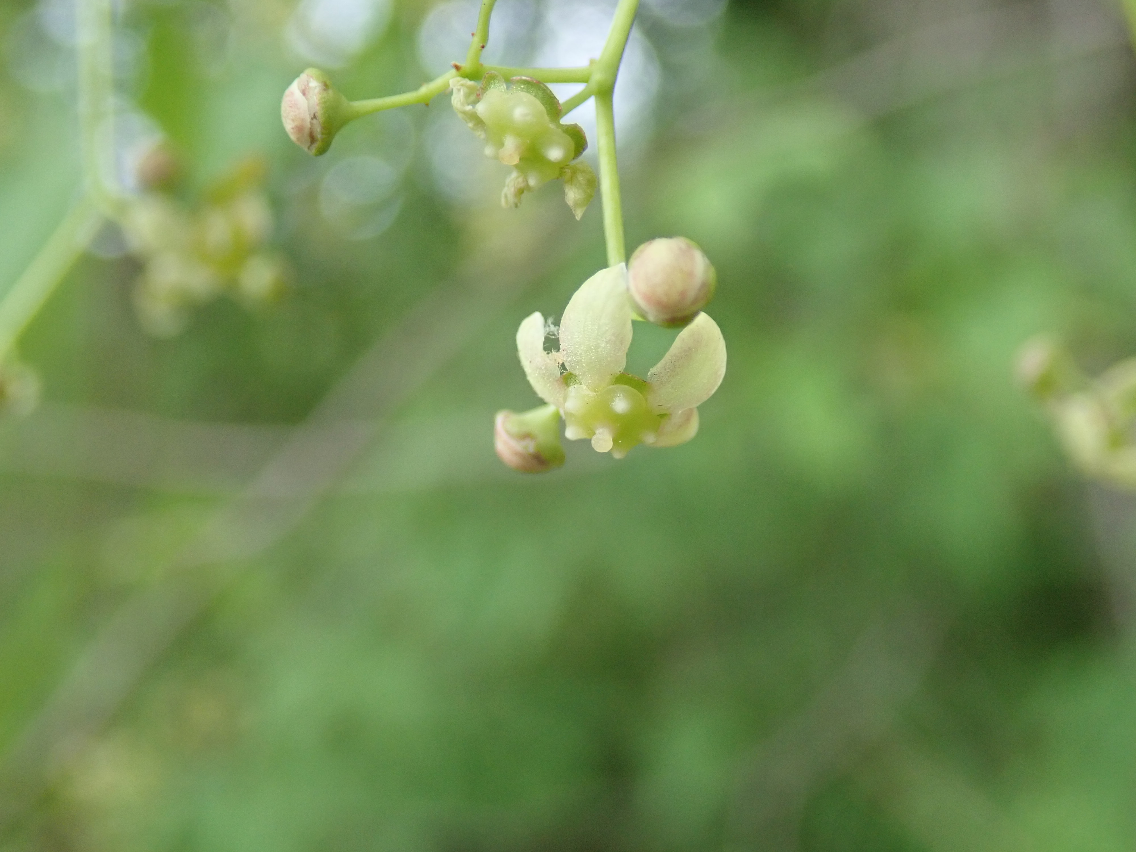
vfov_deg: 27.5
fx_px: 1739
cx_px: 568
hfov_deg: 36.2
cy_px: 426
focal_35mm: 53
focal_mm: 9.61
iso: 400
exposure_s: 1/200
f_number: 3.4
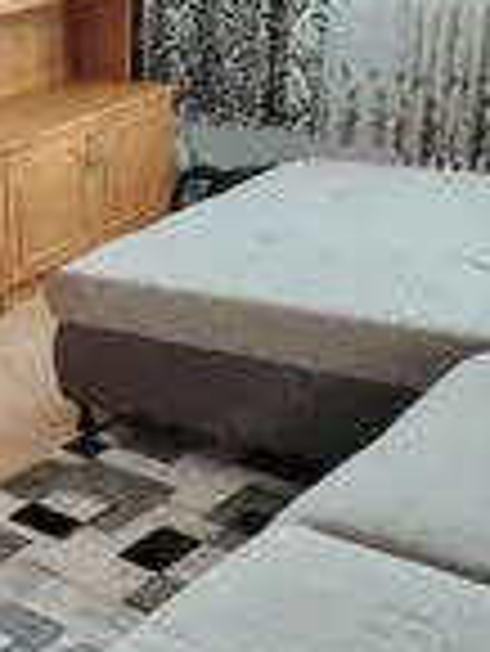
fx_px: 1244
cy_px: 418
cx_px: -121
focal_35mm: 66
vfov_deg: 29.2
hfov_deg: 20.6
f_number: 1.75
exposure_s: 1/33.3
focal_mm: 5.25
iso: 406
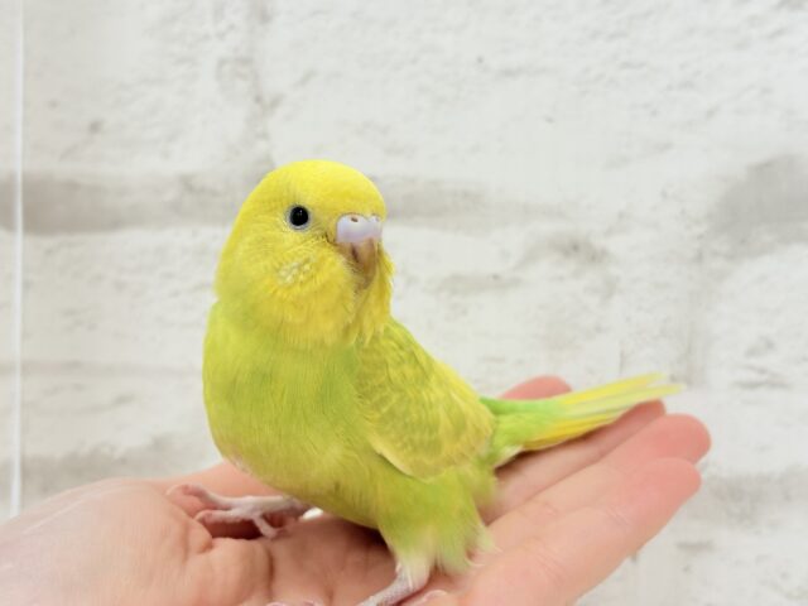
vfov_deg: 28.0
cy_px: 303
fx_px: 1214
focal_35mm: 52
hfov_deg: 36.8
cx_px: 404
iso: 64
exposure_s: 1/100
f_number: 1.6
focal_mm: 5.96
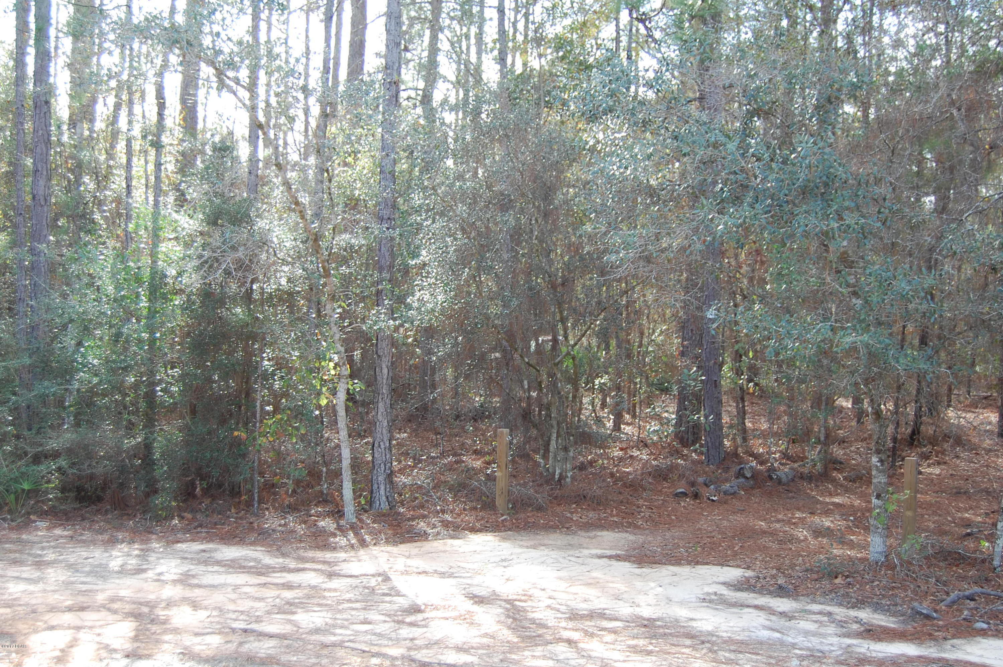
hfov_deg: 49.6
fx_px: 1085
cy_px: 334
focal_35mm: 39
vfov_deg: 34.1
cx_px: 502
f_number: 4.5
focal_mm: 26
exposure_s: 1/80
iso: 200
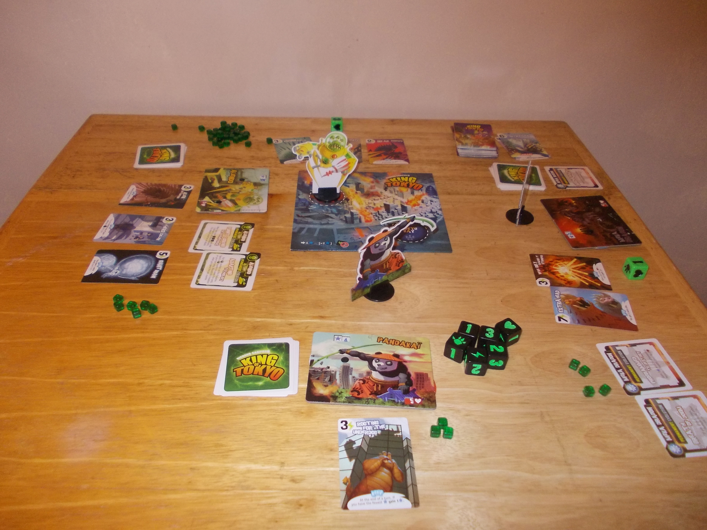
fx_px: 572
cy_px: 265
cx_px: 354
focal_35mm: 28
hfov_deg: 63.4
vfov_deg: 49.7
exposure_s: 1/25
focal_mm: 4
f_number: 2.7
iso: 200
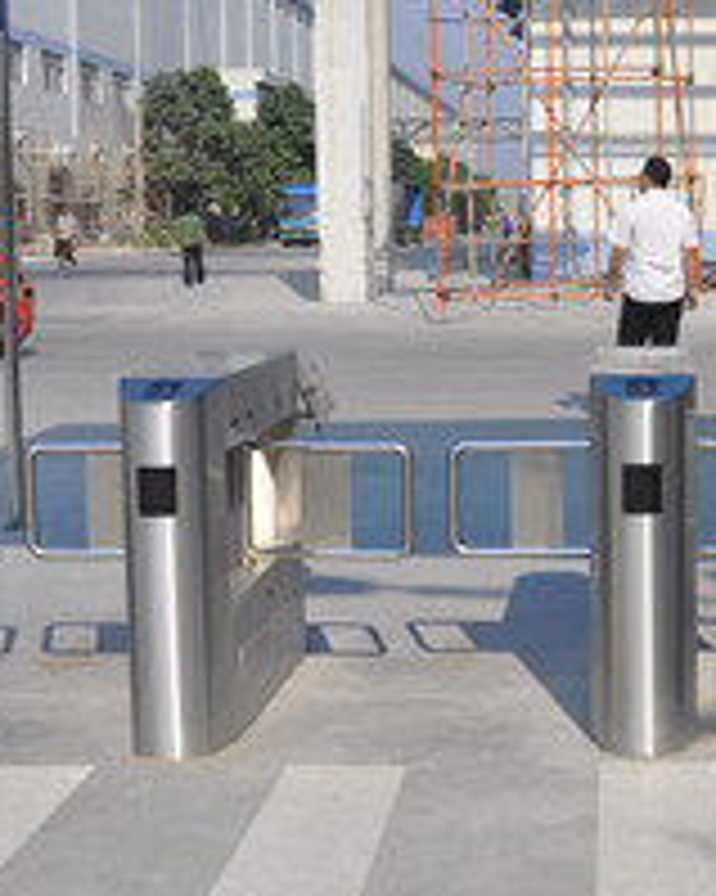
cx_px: 666
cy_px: 378
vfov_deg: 25.6
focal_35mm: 74
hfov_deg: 20.2
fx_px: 1966
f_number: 9
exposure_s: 1/320
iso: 200
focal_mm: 21
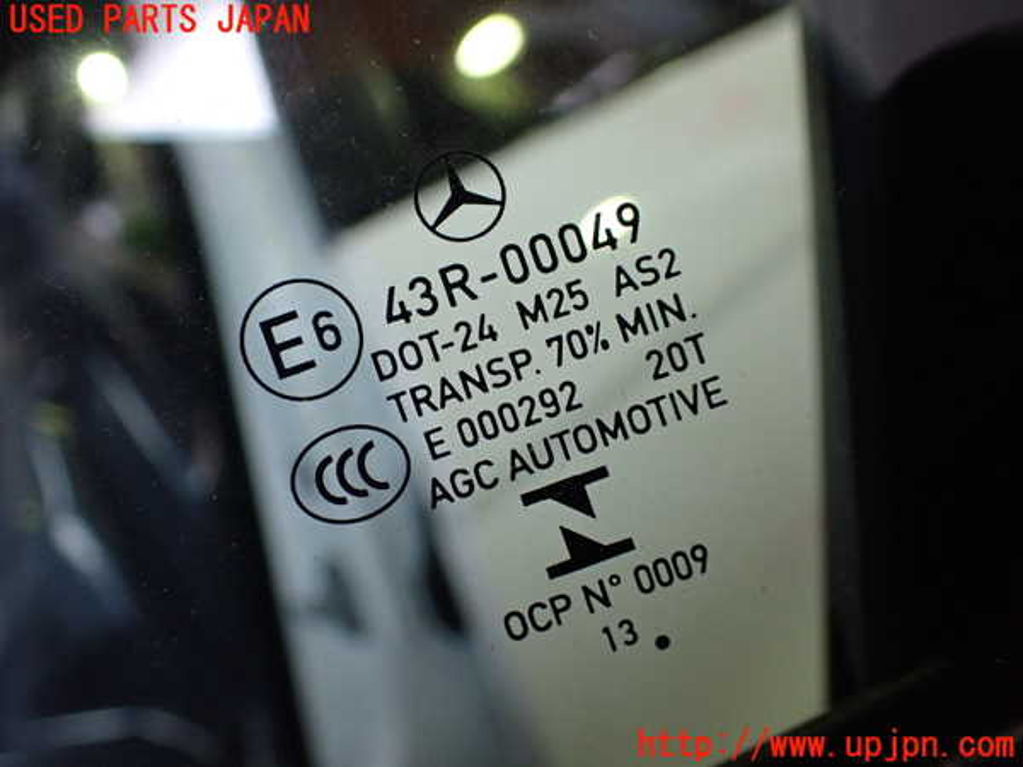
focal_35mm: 30
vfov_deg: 46.8
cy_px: 384
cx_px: 512
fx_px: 887
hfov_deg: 60.0
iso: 500
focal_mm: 5.4
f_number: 2.3
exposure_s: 1/125
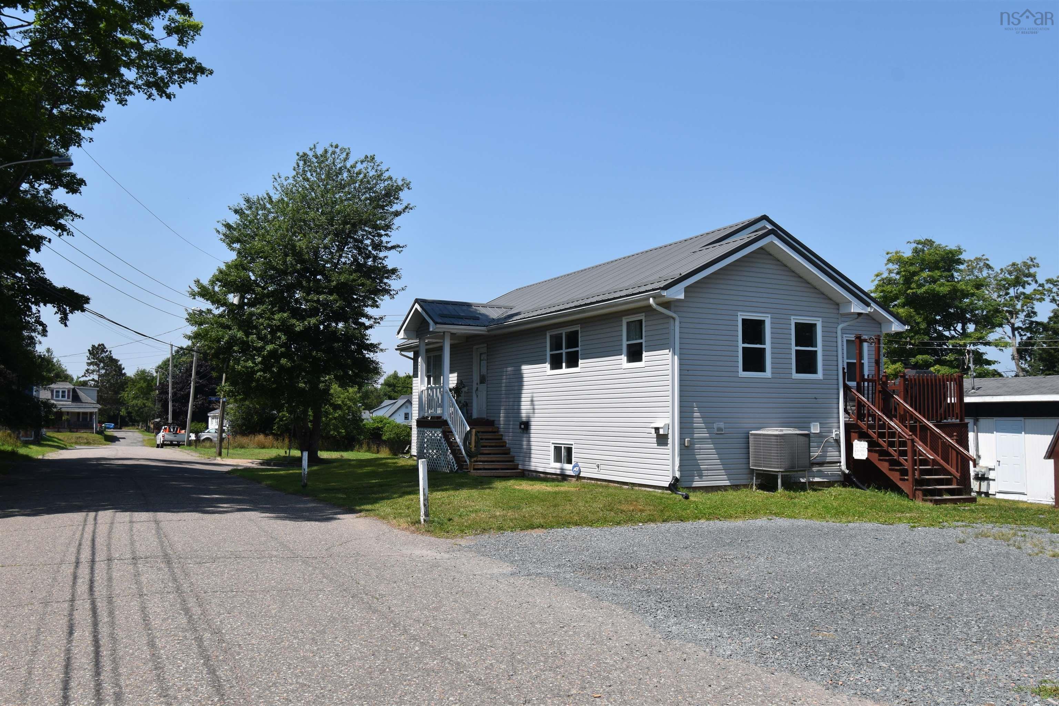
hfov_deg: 61.9
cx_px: 530
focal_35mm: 30
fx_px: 882
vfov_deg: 43.6
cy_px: 353
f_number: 9.5
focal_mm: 20
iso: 200
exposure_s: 1/350
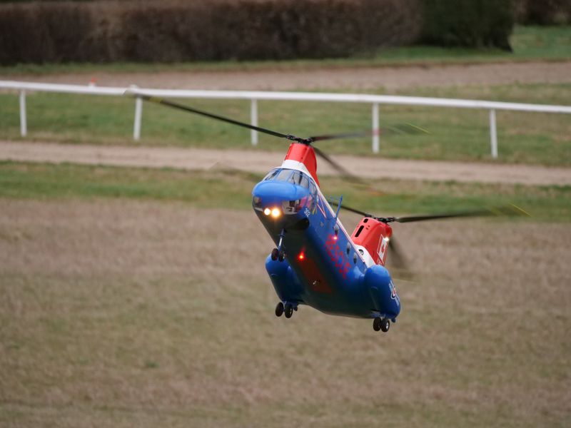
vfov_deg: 1.9
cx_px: 286
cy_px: 214
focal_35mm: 800
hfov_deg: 2.5
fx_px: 13196
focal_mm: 400
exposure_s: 1/640
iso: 3200
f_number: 6.3
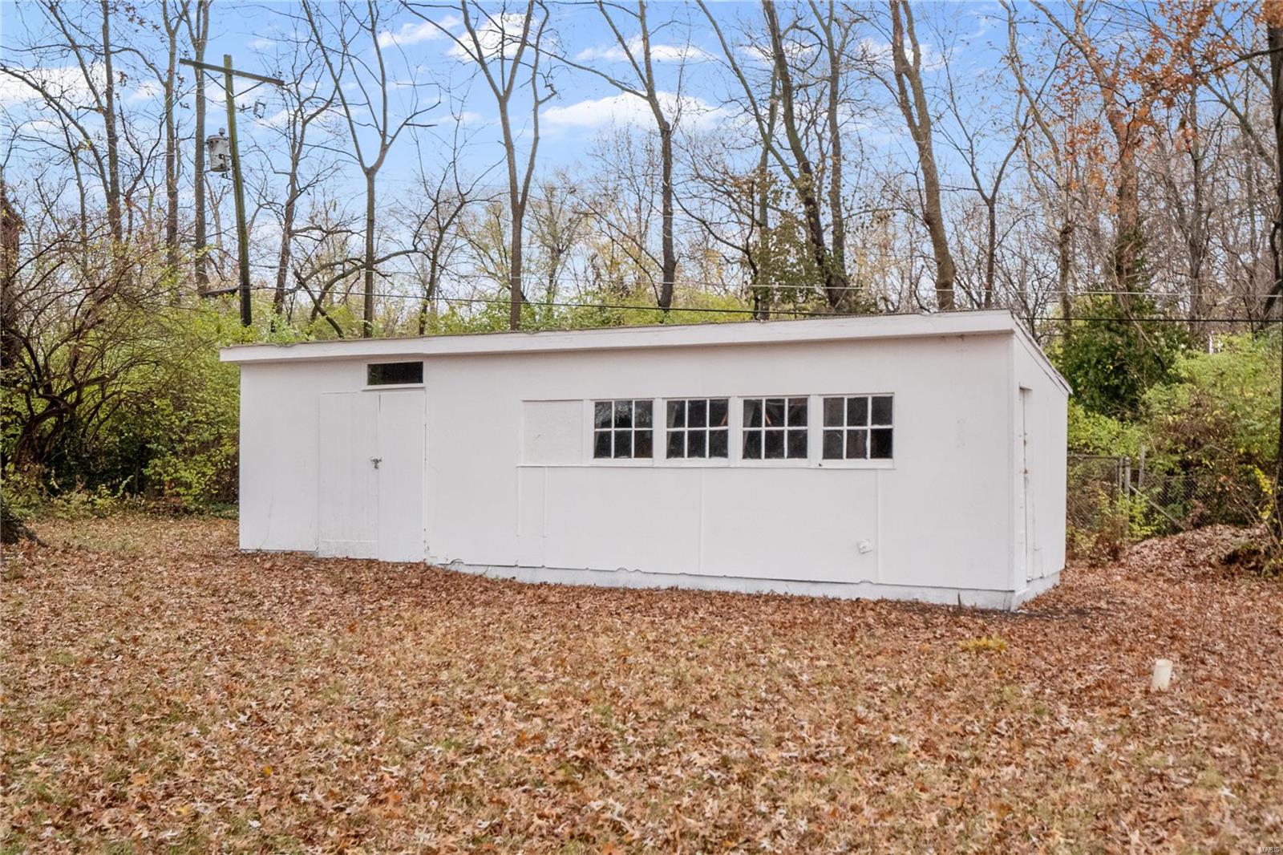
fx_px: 1283
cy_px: 428
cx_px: 642
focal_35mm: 36
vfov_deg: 36.9
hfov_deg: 53.1
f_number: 6.3
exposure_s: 1/320
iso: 800
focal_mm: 18
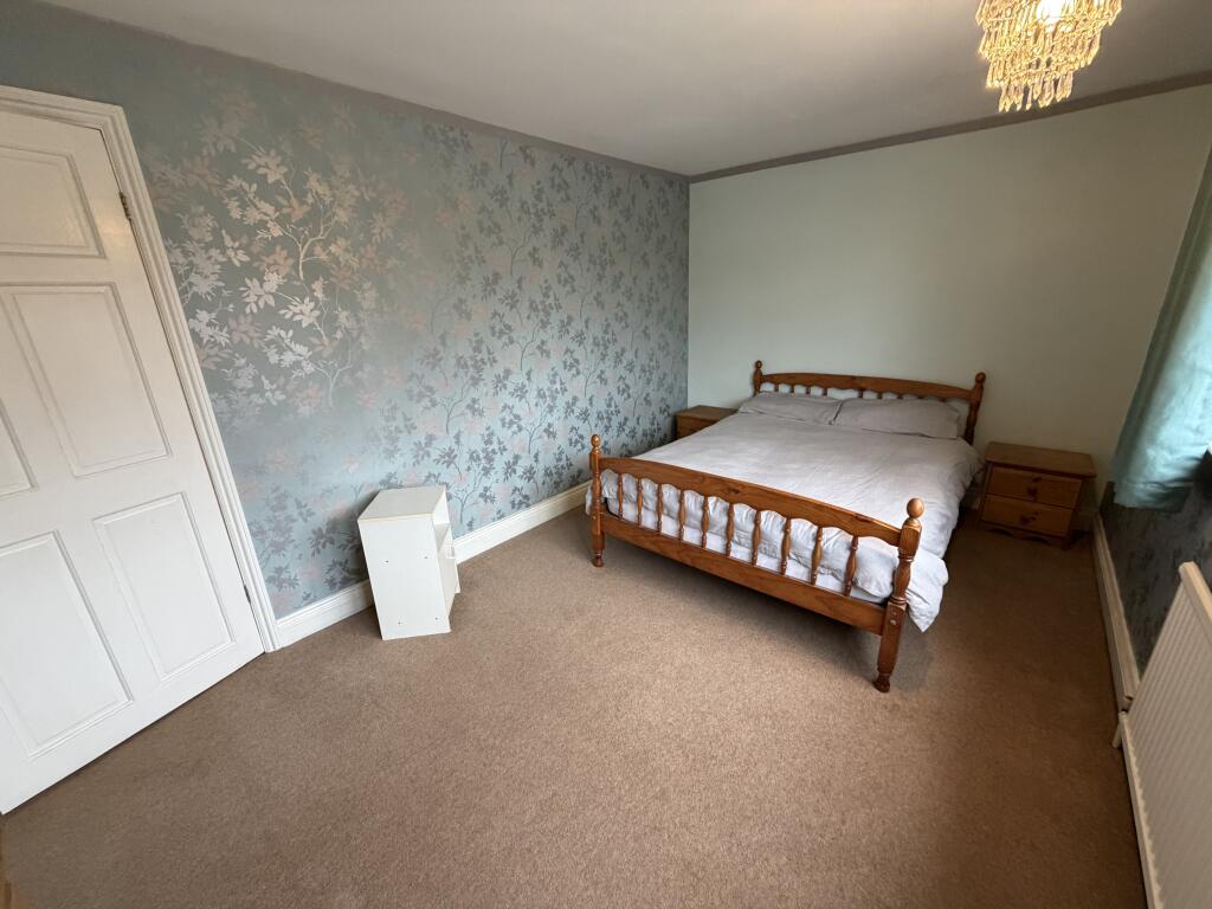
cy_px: 454
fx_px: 490
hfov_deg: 102.1
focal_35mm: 14
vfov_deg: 85.7
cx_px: 606
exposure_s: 1/94
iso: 320
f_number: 2.2
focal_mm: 2.22
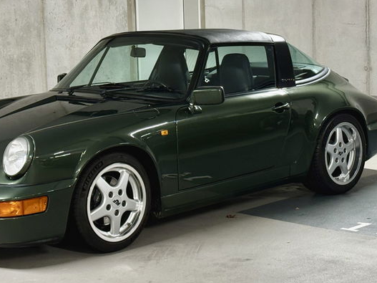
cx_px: 139
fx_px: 762
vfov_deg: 21.0
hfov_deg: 27.7
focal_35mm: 70
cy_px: 119
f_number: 1.78
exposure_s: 1/50
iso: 160
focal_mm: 6.76
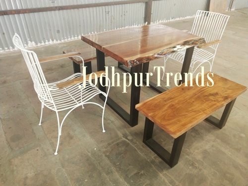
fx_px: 215
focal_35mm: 30
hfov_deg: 60.0
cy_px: 93
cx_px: 124
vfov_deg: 46.8
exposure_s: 1/100
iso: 195
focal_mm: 3.95
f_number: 1.8
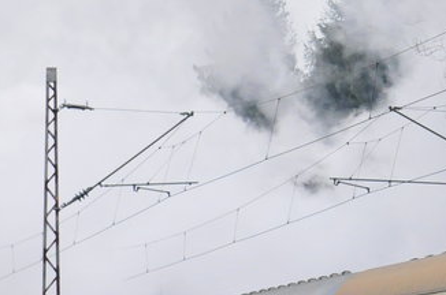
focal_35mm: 387
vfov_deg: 3.5
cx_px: 773
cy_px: 304
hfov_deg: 5.3
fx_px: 4785
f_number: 4.5
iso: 800
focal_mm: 70
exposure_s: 1/640
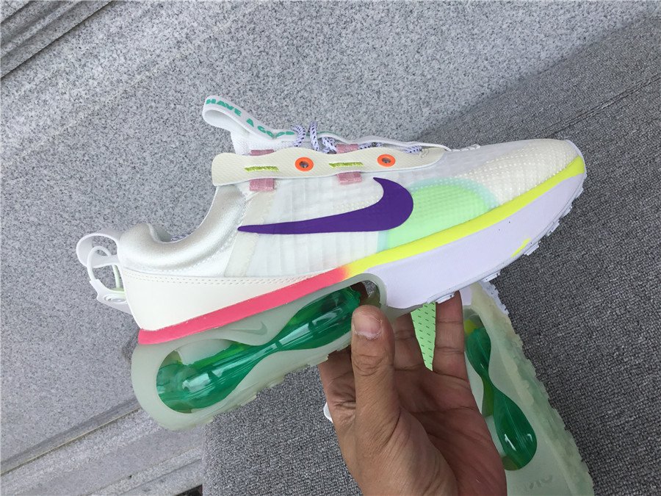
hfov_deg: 58.4
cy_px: 248
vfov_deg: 45.4
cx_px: 330
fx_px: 592
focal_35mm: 31
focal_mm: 3.3
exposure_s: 1/468
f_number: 2.4
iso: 25
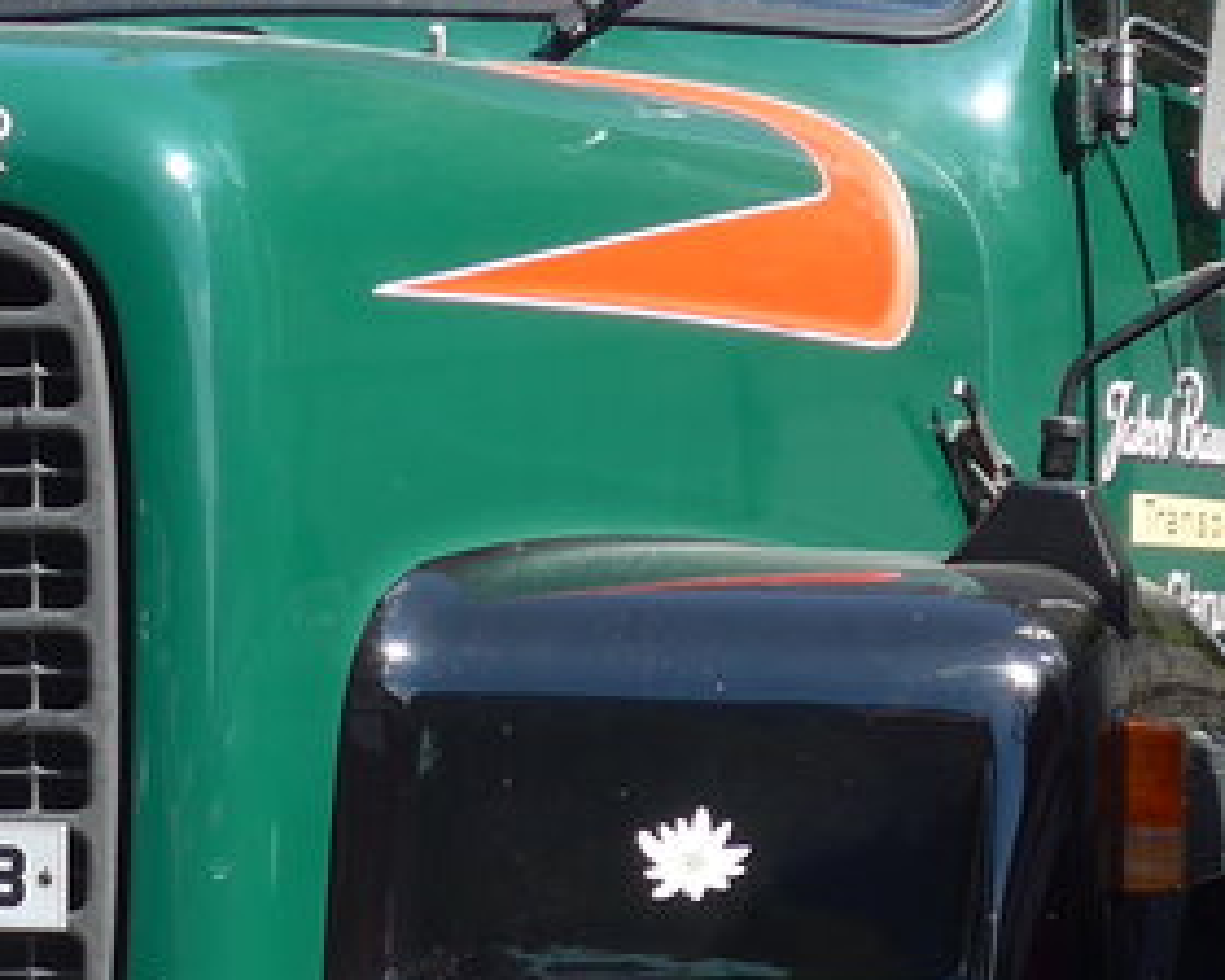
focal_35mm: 163
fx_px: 5910
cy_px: 892
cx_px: -9
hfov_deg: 11.7
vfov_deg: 9.4
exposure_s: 1/800
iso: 80
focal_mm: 8
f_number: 2.8
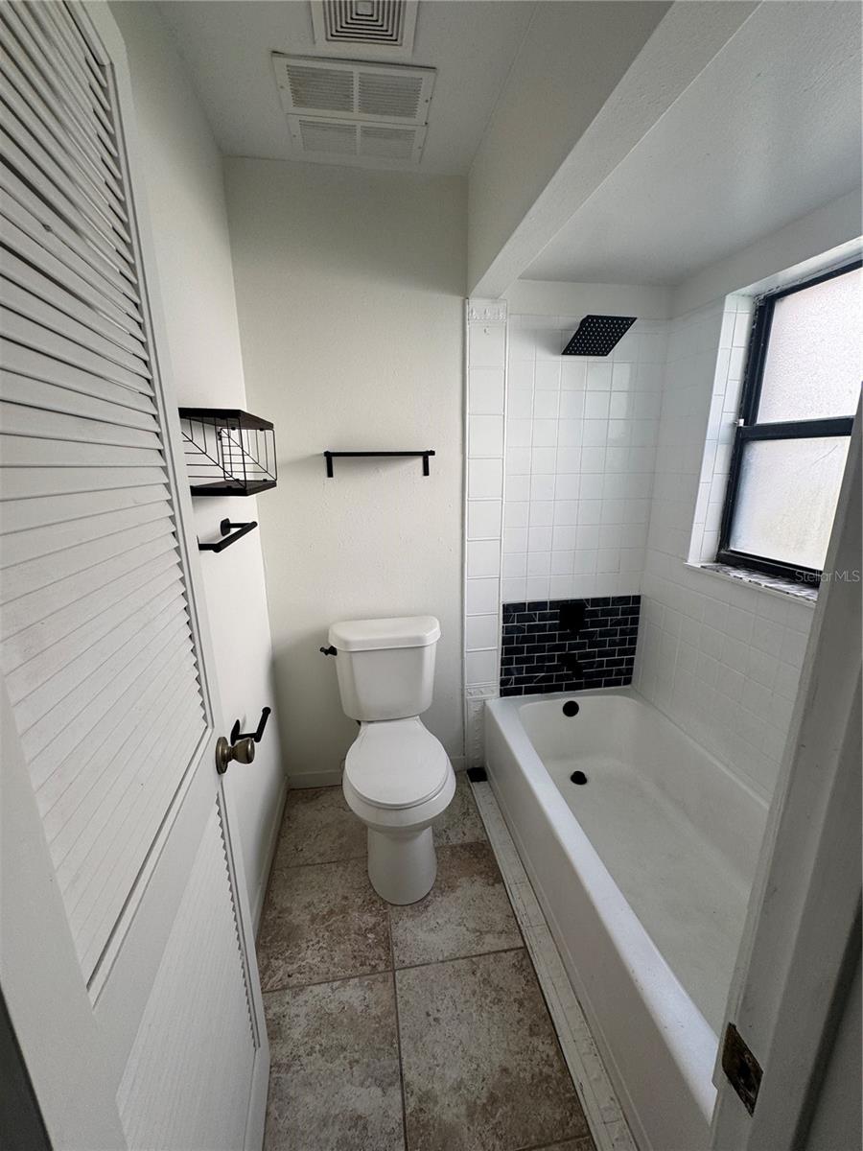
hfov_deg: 85.7
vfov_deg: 102.1
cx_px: 432
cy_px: 576
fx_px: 465
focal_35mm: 14
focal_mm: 2.22
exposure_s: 1/99
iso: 50
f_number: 2.2
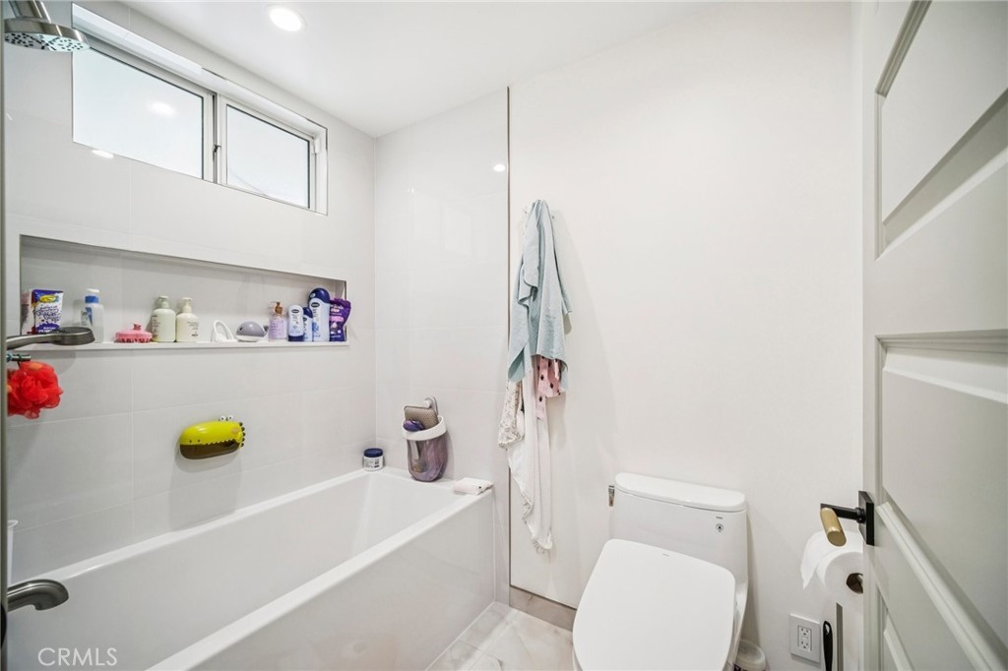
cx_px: 504
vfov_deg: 81.2
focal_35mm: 14
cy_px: 336
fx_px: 392
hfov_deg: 104.3
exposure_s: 1/15
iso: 200
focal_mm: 9
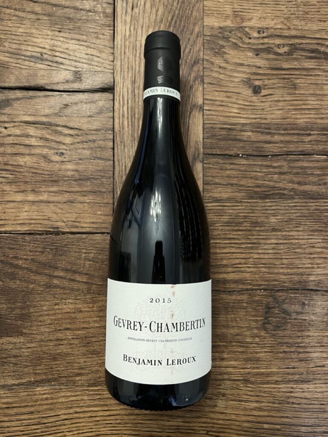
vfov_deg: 67.3
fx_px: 328
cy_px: 218
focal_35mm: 26
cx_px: 164
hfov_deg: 53.1
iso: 500
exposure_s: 1/33
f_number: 1.6
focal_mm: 5.1
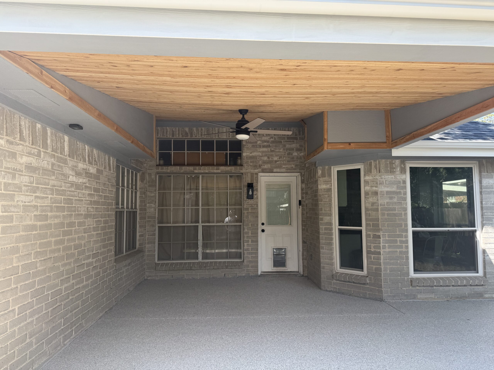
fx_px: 343
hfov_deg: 71.6
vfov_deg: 56.8
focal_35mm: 24
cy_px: 185
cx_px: 247
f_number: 1.78
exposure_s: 1/665
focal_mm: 6.76
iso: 80
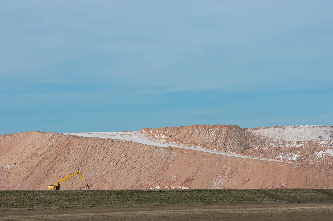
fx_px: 1732
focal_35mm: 188
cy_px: 110
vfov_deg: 7.3
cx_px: 166
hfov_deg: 11.0
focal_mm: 125
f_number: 9
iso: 200
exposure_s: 1/1000
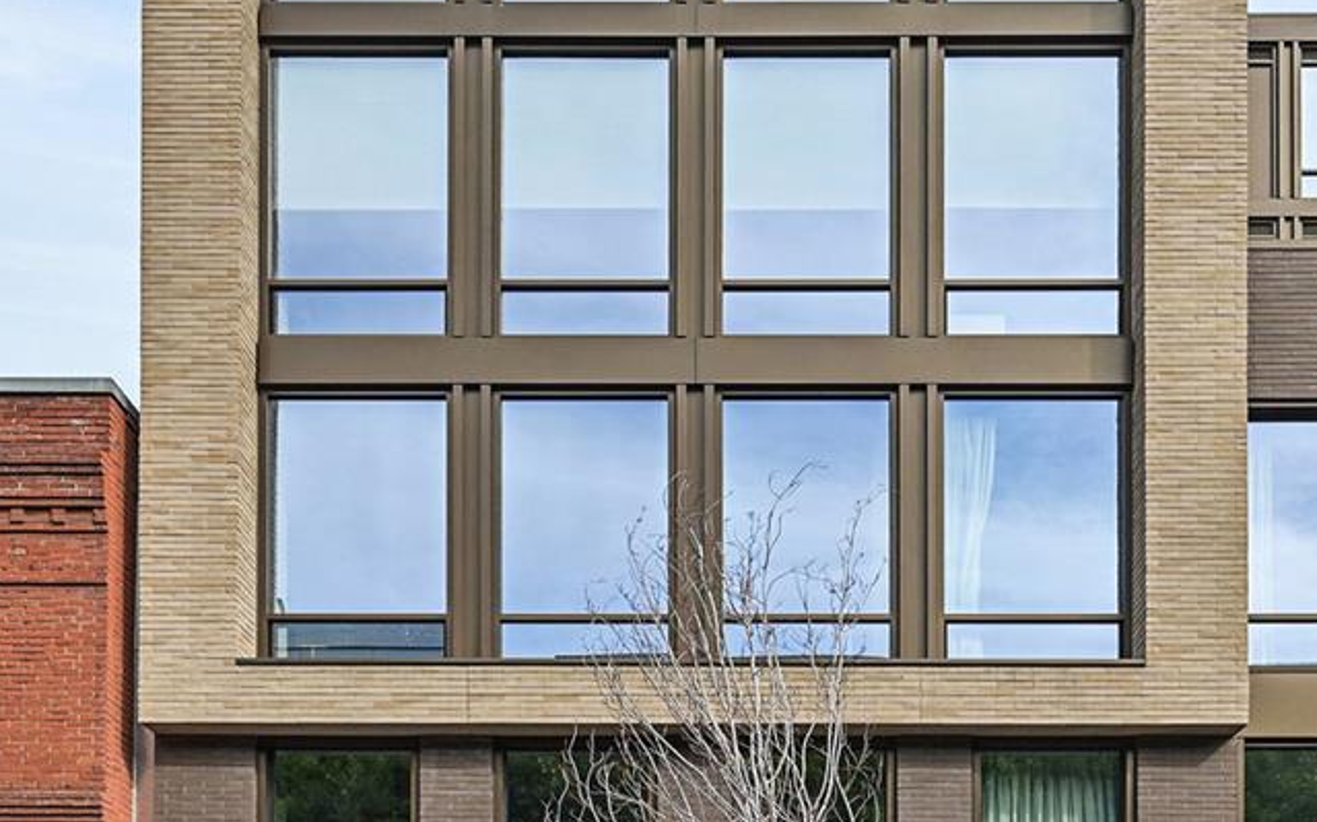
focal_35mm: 44
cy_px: -99
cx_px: 823
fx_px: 1586
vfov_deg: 26.6
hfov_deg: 44.7
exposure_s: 1/800
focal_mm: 18.5
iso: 400
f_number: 9
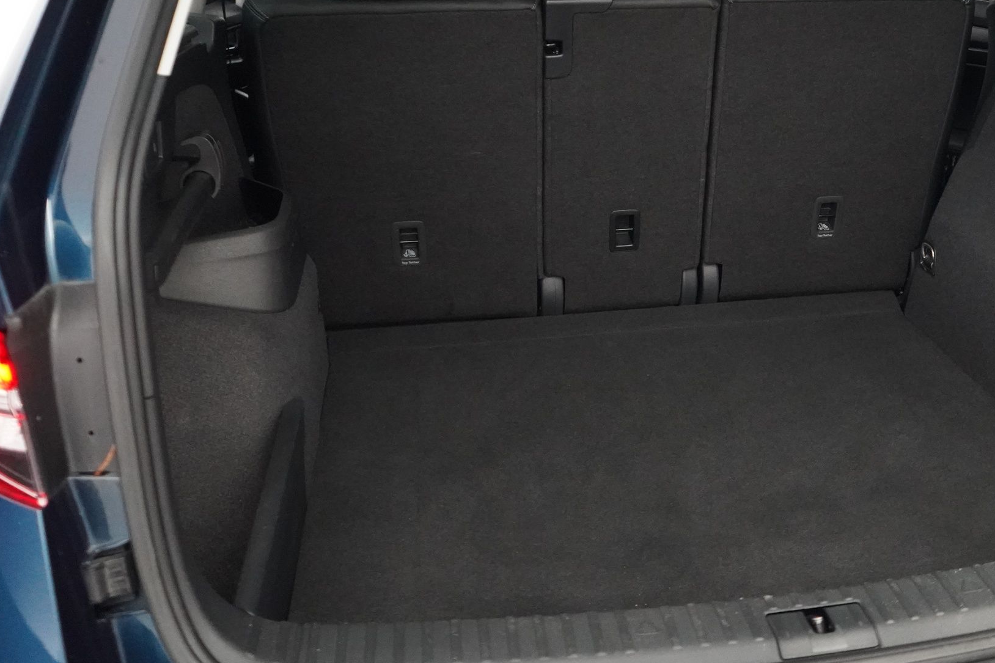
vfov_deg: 30.8
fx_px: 1188
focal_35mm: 43
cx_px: 690
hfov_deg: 44.5
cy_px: 199
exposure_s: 1/125
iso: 12800
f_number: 3.5
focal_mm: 28
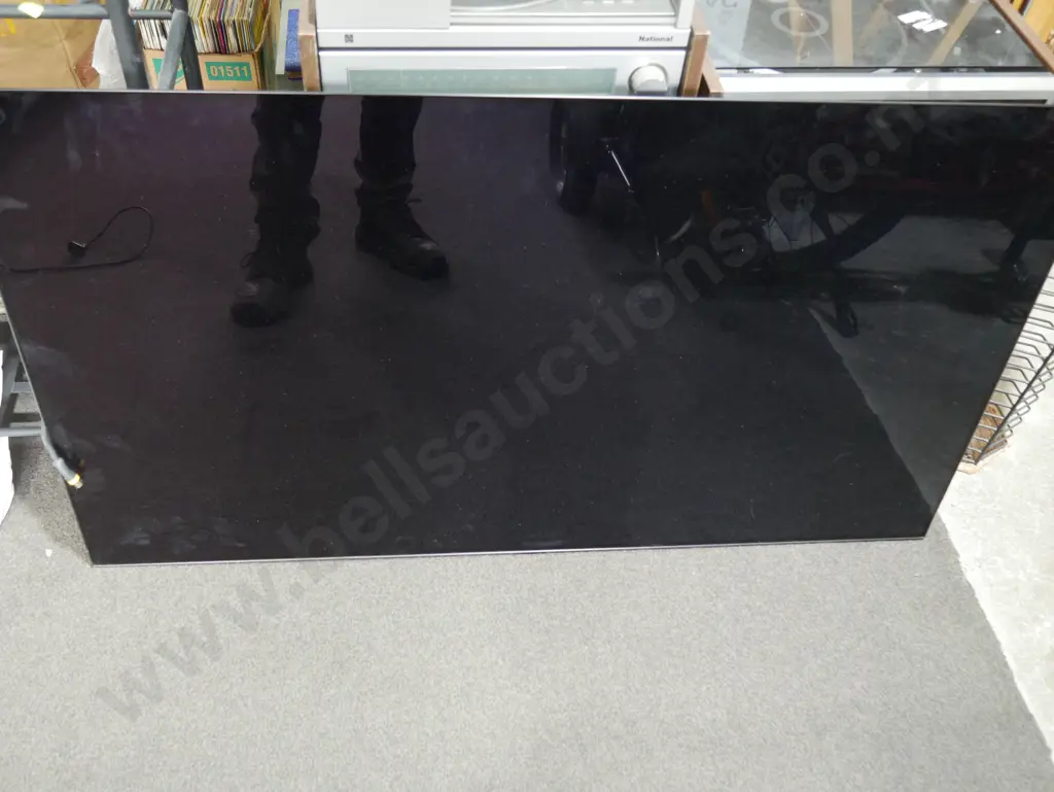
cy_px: 396
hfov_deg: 56.8
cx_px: 527
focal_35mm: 32
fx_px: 975
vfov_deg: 44.2
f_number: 3.6
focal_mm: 16
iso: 1250
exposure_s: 1/60
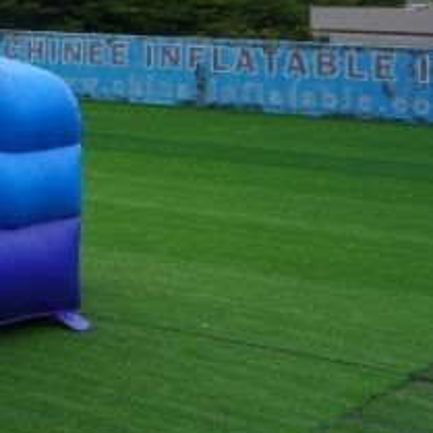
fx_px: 1415
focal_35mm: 100
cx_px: -499
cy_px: -57
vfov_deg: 16.8
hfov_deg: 13.9
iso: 100
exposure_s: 1/125
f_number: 9
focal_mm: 16
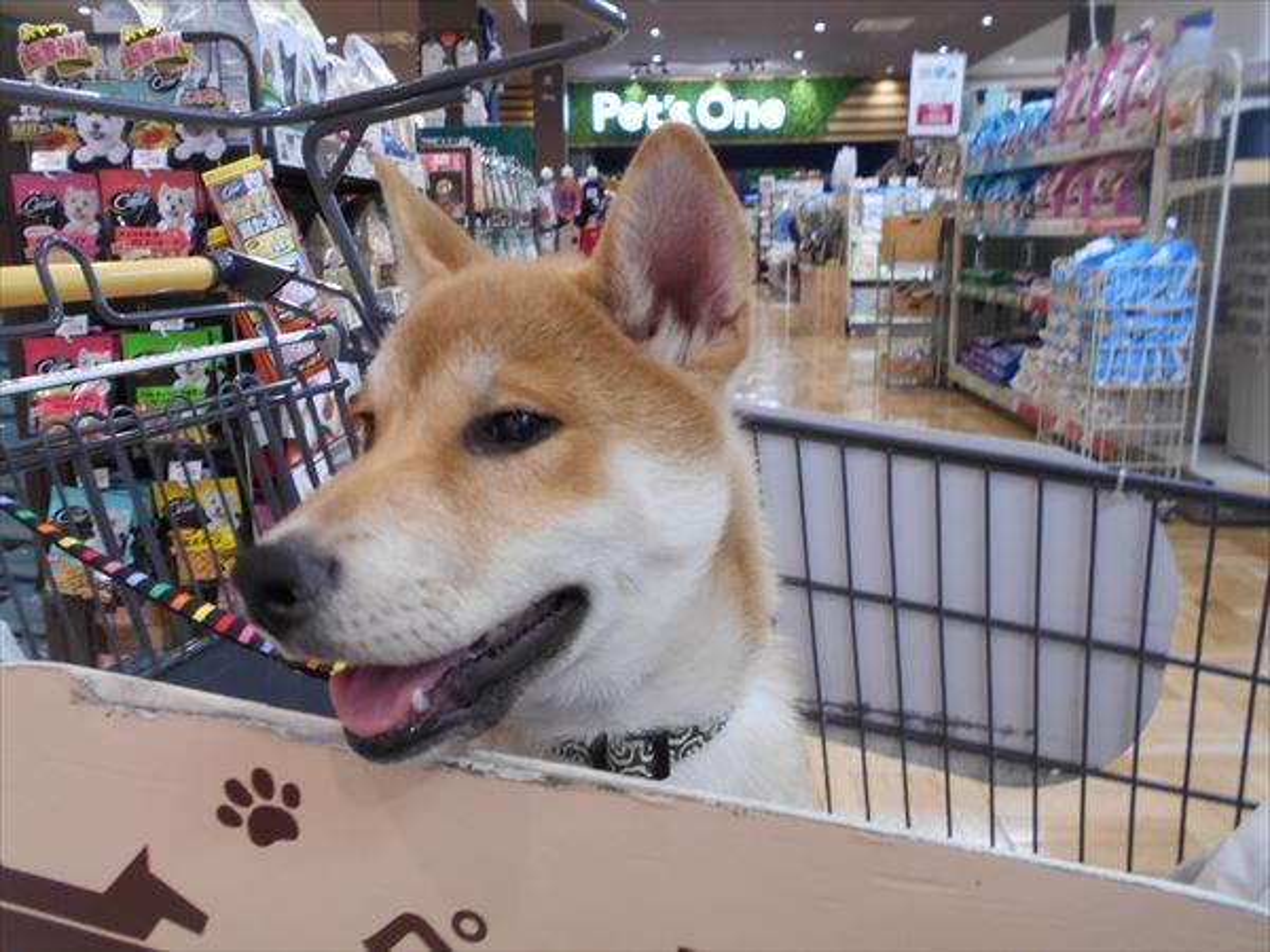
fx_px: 954
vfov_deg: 53.1
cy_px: 476
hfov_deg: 67.3
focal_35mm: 26
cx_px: 635
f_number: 3.2
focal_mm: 4.6
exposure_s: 1/30
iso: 200
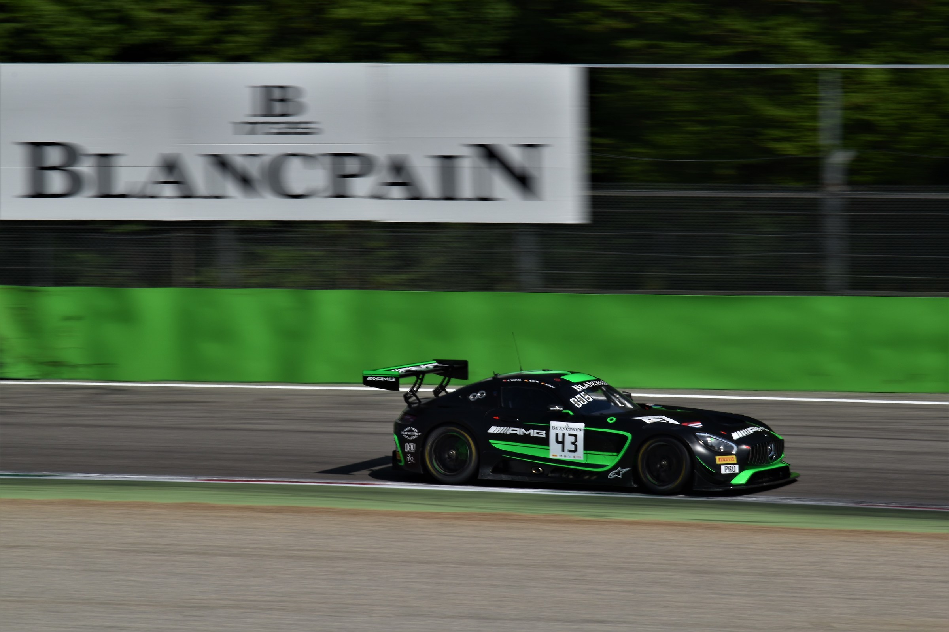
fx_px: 7908
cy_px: 316
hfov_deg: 6.9
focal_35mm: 300
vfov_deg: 4.6
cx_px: 474
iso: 100
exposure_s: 1/125
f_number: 18
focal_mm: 200
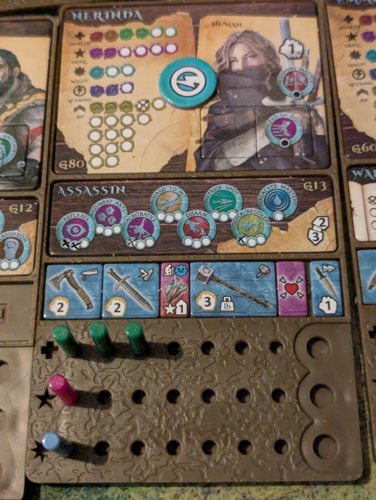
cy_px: 250
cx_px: 188
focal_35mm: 48
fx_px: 693
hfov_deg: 30.3
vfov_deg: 39.6
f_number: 1.85
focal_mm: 6.81
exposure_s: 1/99.9
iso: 3280
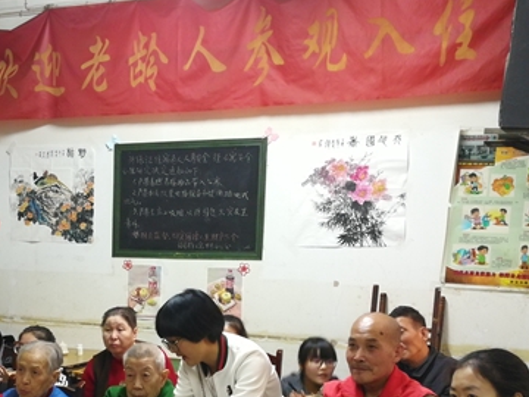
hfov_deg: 41.4
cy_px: 316
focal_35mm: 45
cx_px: 165
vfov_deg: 31.4
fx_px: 688
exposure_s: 1/16.7
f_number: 2.2
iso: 1000
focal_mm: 3.95
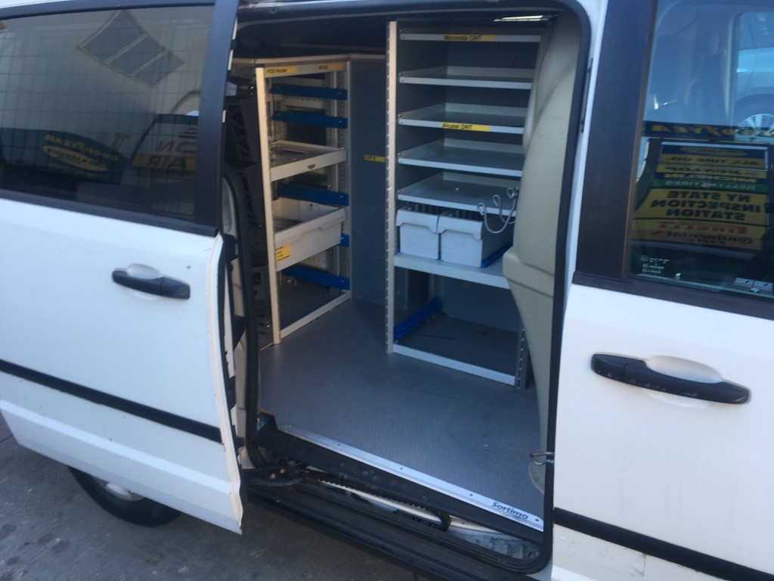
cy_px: 290
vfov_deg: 48.2
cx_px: 387
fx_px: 648
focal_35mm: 29
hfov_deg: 61.7
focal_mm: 4.15
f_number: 2.2
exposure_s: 1/120
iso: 25
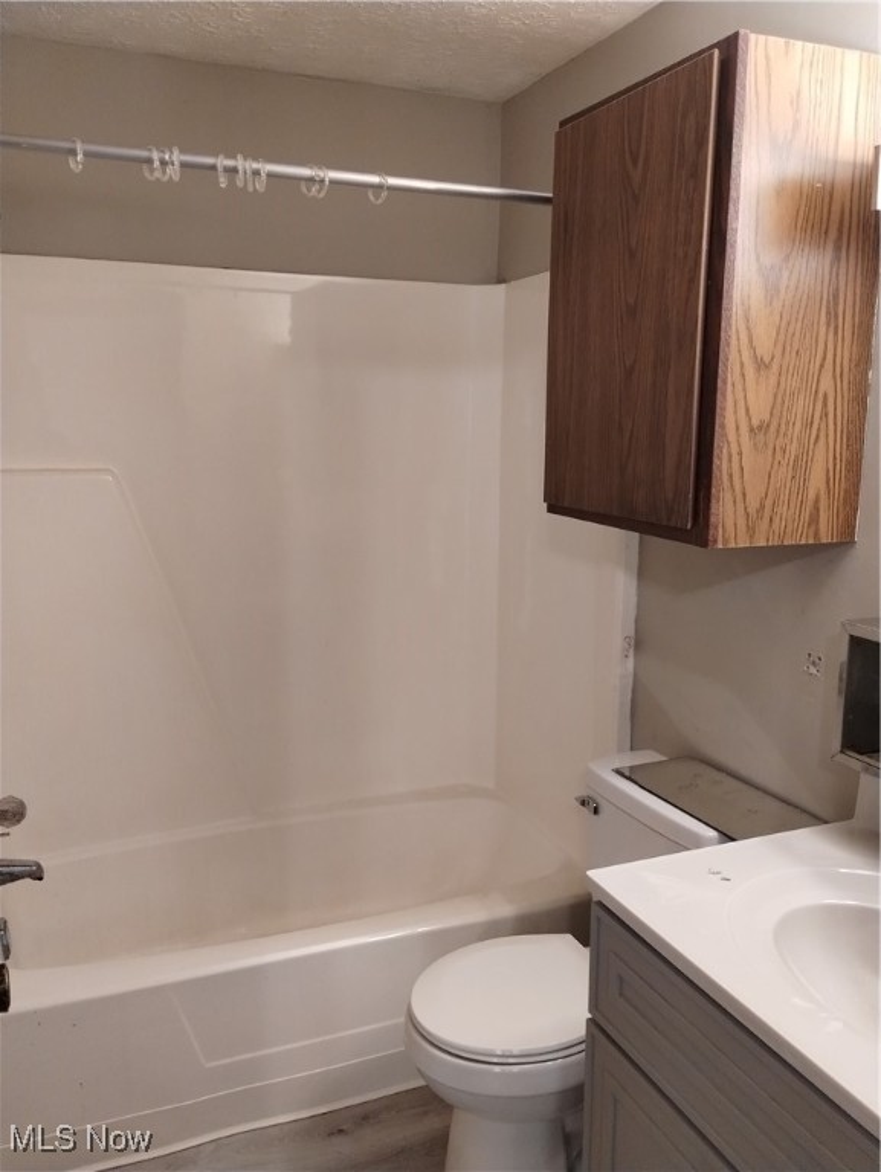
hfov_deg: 49.8
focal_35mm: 28
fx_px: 949
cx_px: 440
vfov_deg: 63.4
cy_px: 586
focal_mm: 4.27
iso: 1366
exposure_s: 1/30
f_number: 1.8
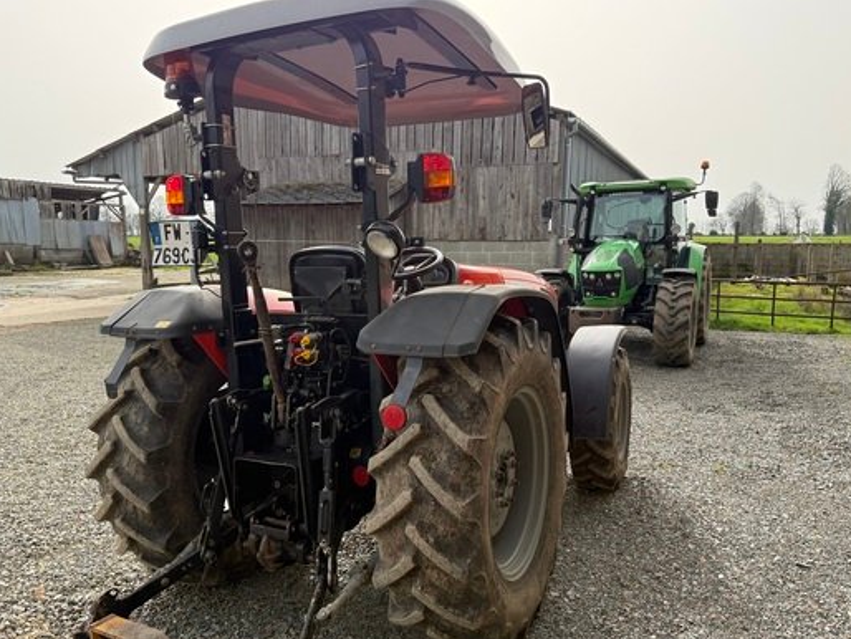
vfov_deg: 49.7
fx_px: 689
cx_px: 409
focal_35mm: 28
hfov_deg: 63.4
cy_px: 344
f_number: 1.78
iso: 100
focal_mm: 6.76
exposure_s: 1/1949
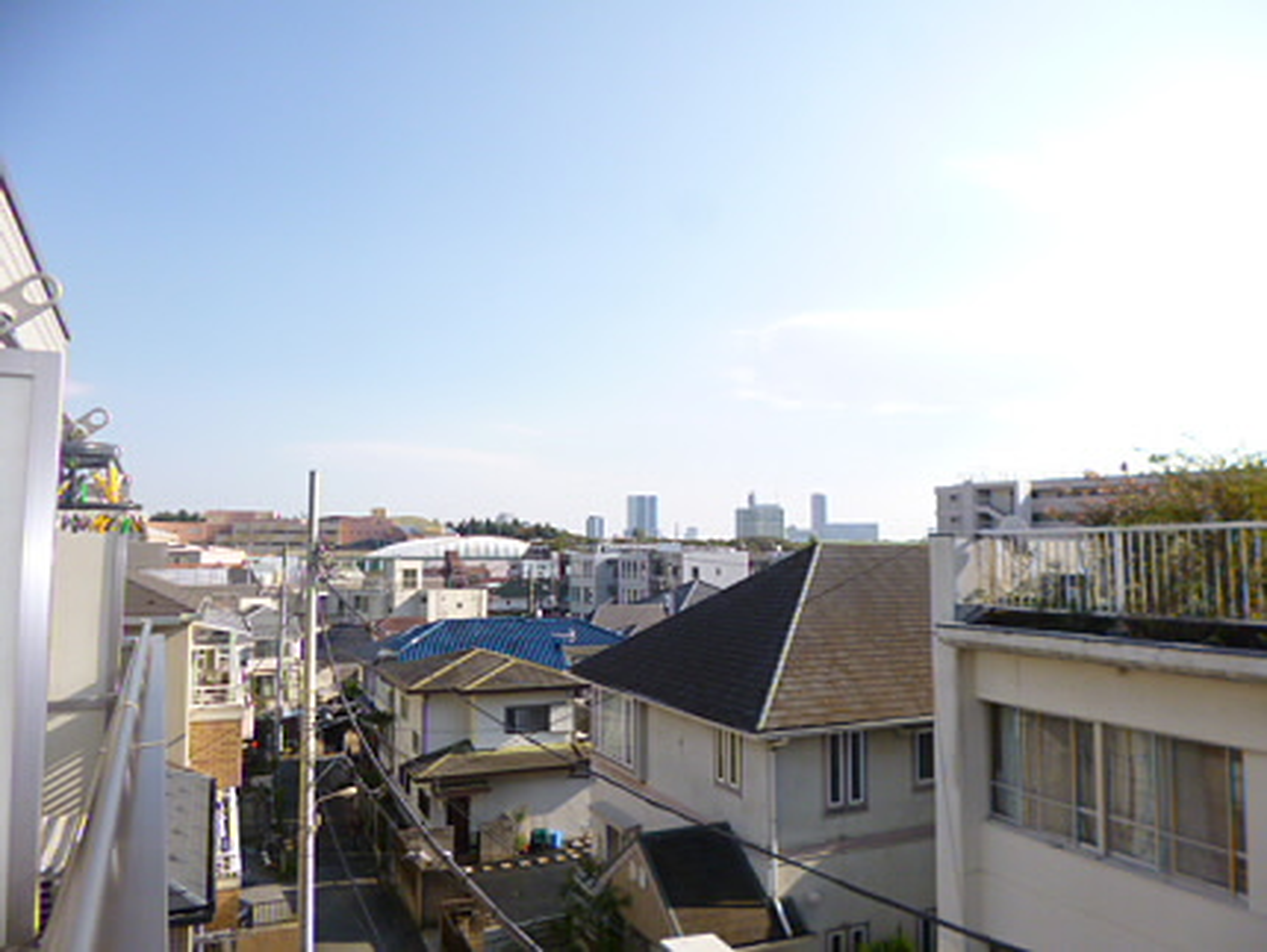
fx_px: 879
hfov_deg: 71.6
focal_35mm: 24
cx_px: 634
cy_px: 476
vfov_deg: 56.9
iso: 100
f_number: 2.5
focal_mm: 4.3
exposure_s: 1/1600
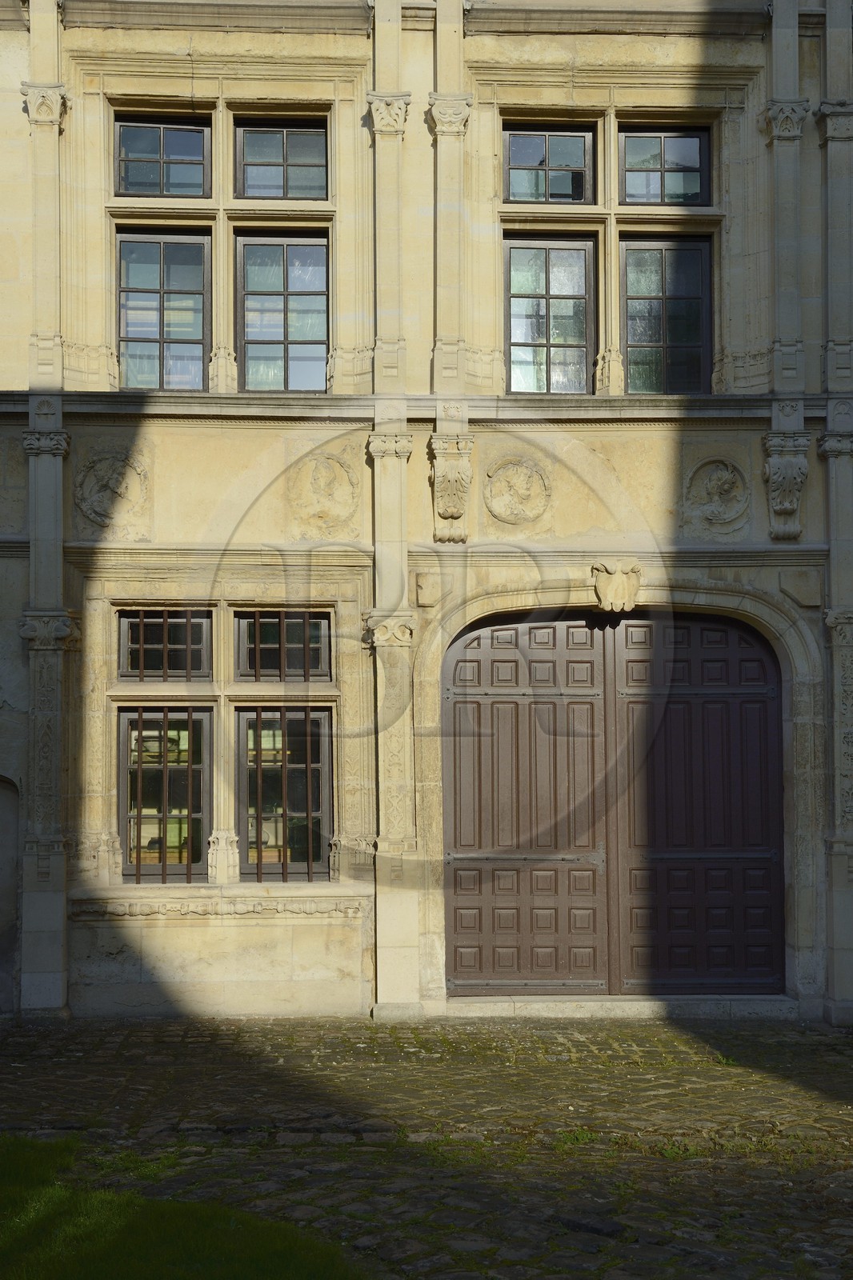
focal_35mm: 42
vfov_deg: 46.4
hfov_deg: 31.9
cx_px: 426
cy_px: 640
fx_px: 1493
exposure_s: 1/200
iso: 200
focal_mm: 42
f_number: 13
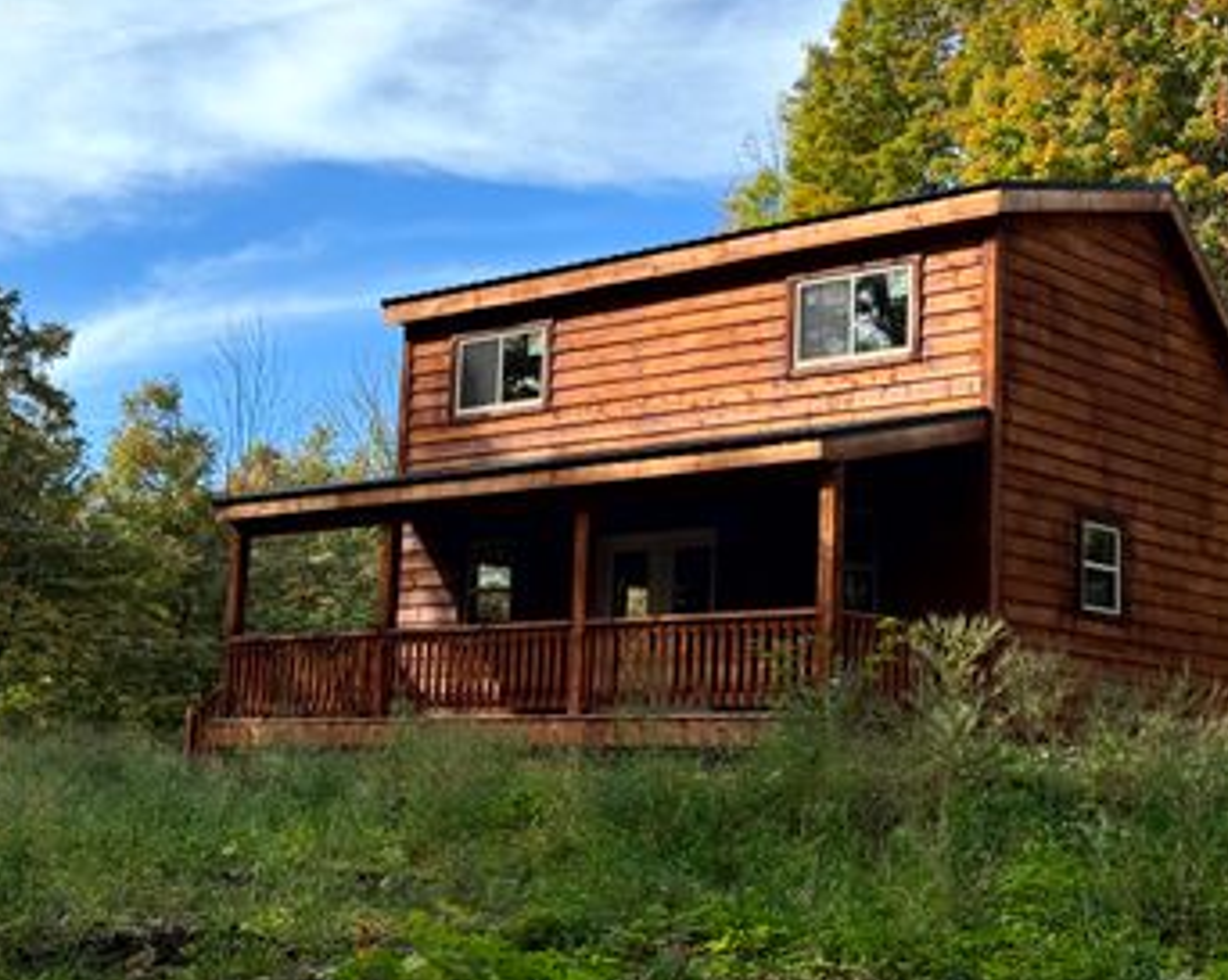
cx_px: 725
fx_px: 2142
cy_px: 433
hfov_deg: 31.9
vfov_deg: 25.8
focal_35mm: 59
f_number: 1.78
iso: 64
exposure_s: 1/2513
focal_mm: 6.76
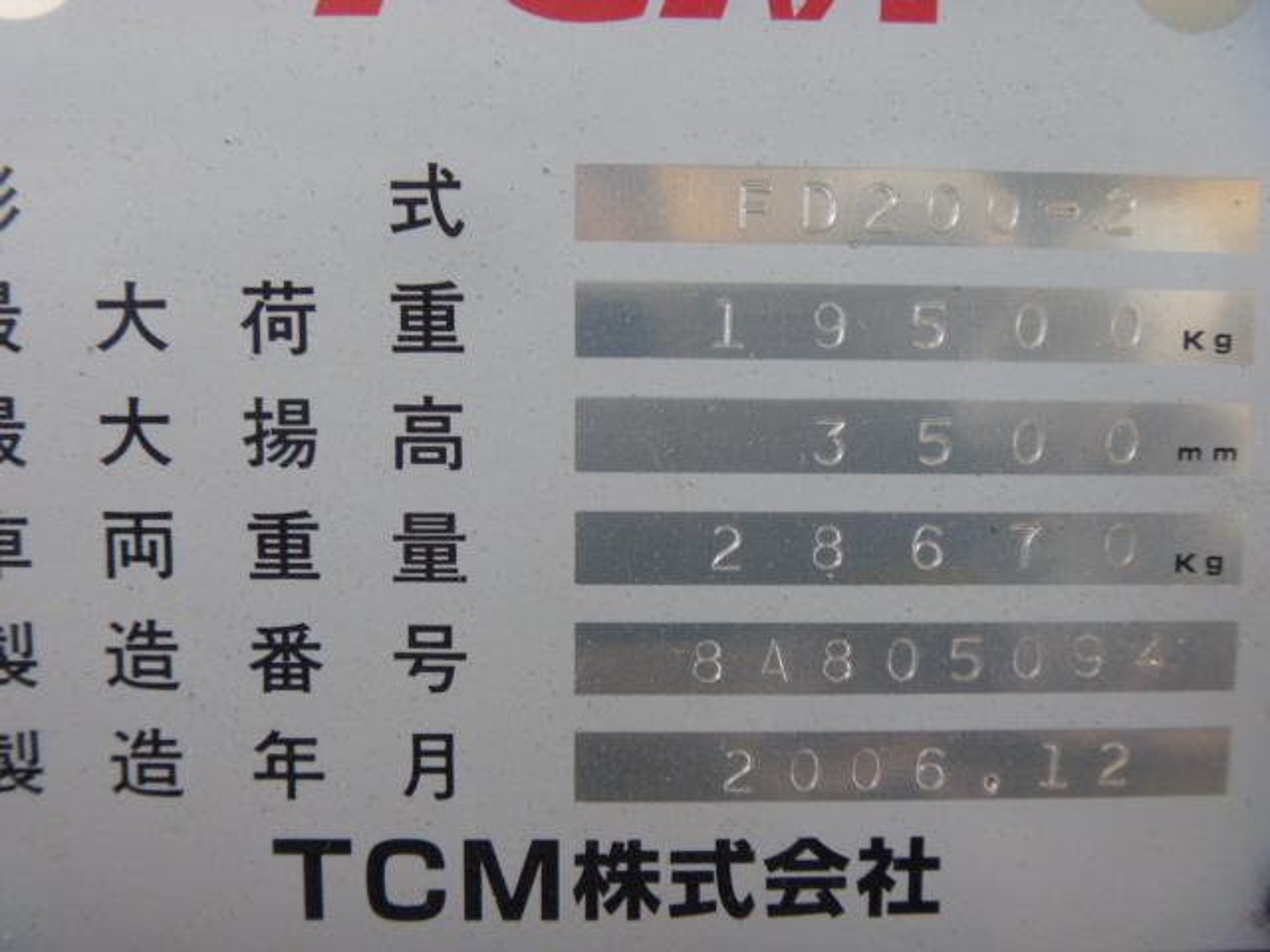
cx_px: 635
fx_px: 1284
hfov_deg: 52.6
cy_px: 476
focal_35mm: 35
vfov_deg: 40.7
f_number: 3.5
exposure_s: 1/30
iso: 160
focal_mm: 6.3
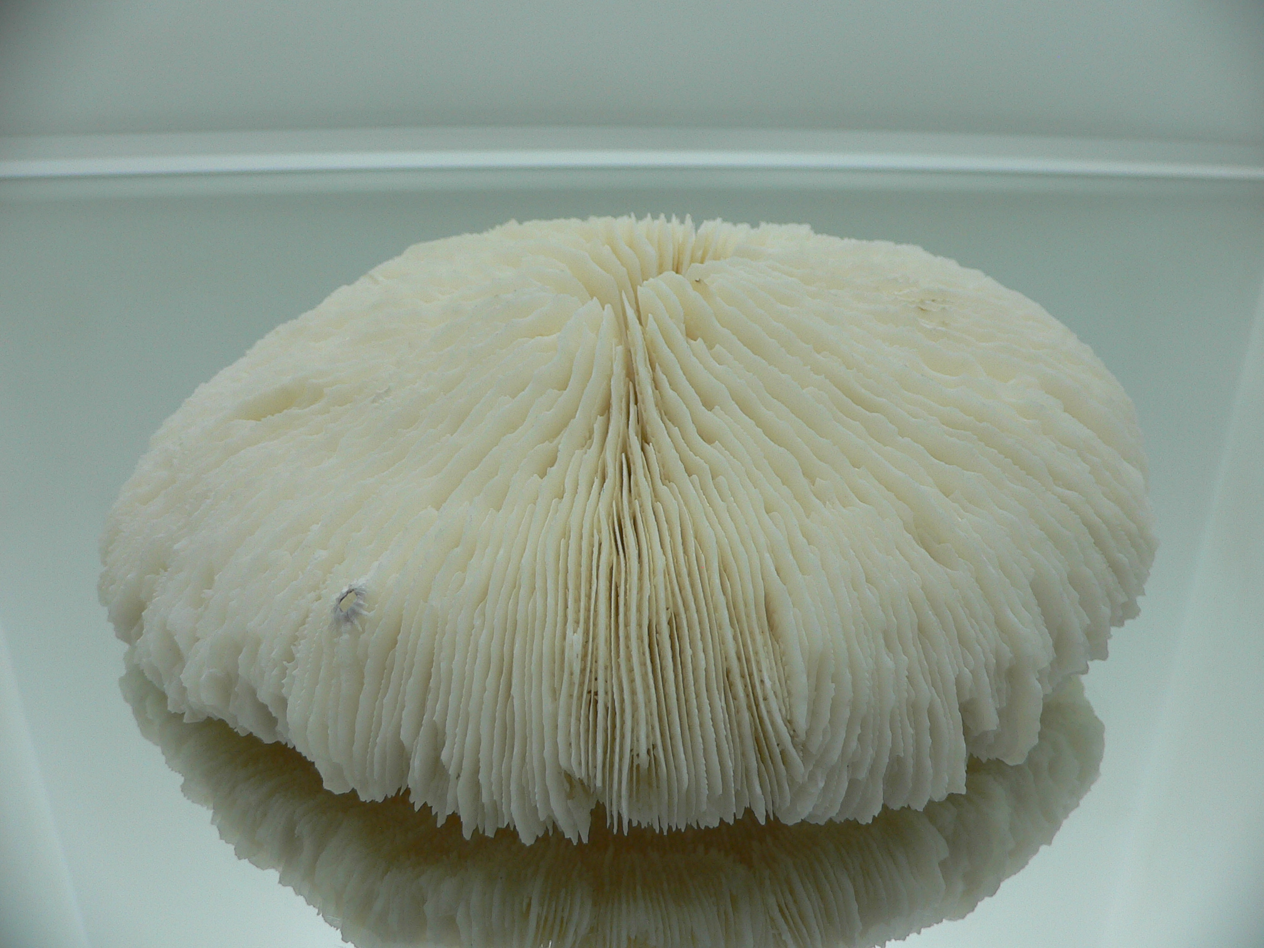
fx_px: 1278
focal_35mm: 35
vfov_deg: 40.7
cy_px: 474
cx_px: 632
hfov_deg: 52.6
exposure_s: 1/80
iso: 80
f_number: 2.8
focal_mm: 4.6
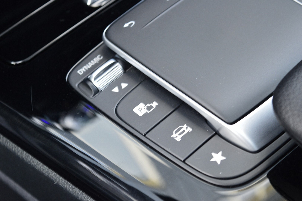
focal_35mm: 78
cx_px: 151
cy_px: 100
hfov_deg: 26.0
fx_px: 654
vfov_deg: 17.5
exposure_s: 1/20
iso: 800
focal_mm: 52
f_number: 5.6
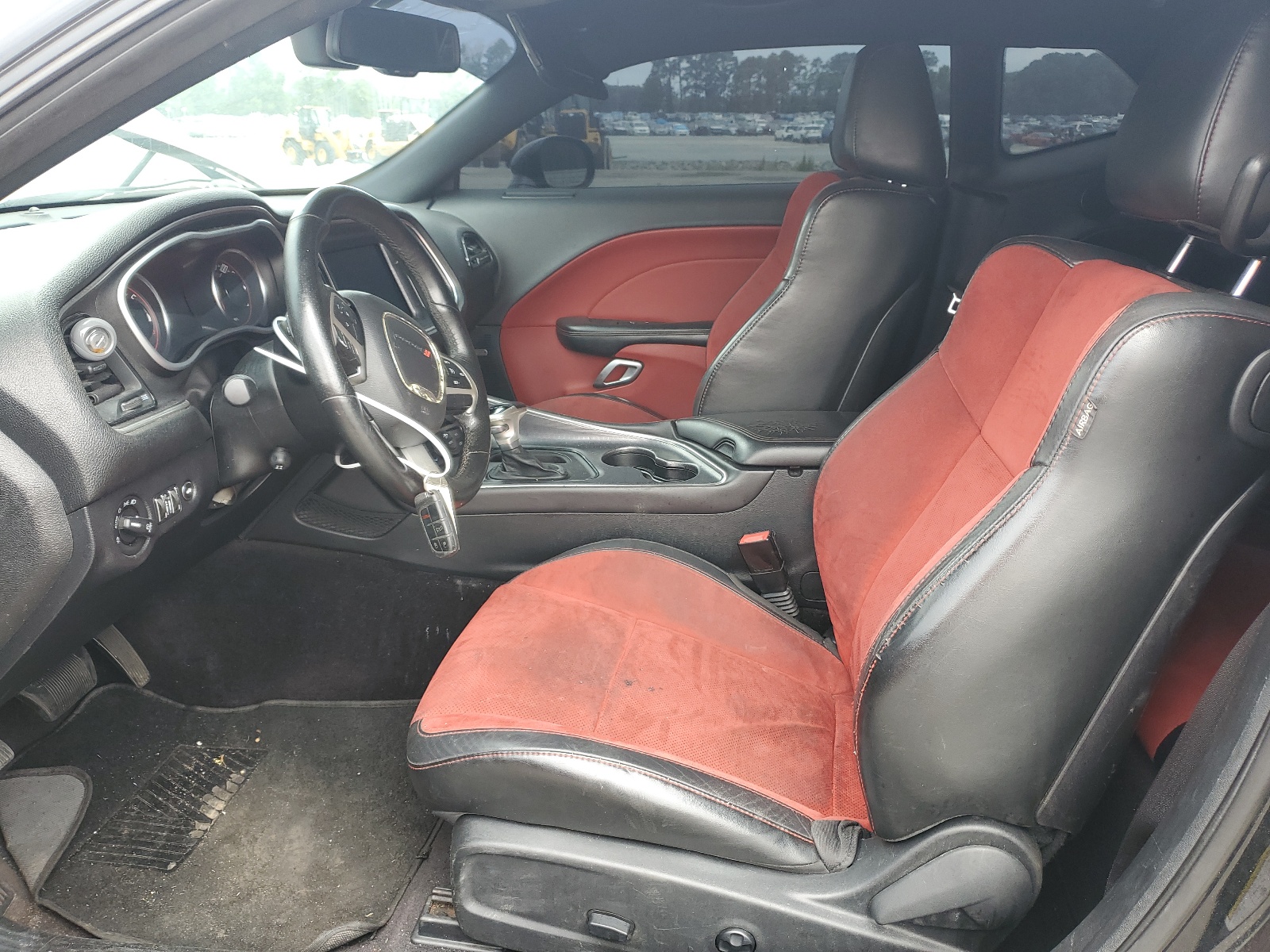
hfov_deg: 67.3
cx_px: 635
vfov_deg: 53.1
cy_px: 476
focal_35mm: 26
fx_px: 954
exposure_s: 1/120
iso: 50
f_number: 1.5
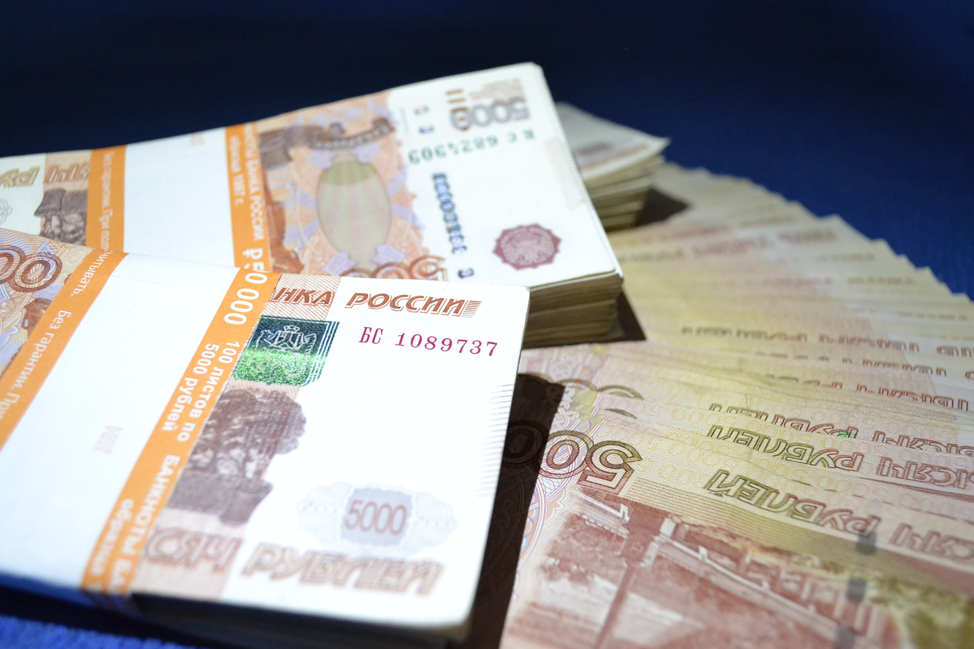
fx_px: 974
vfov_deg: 36.9
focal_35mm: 36
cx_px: 487
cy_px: 324
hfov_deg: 53.1
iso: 2800
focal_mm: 24
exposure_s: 1/60
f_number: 4
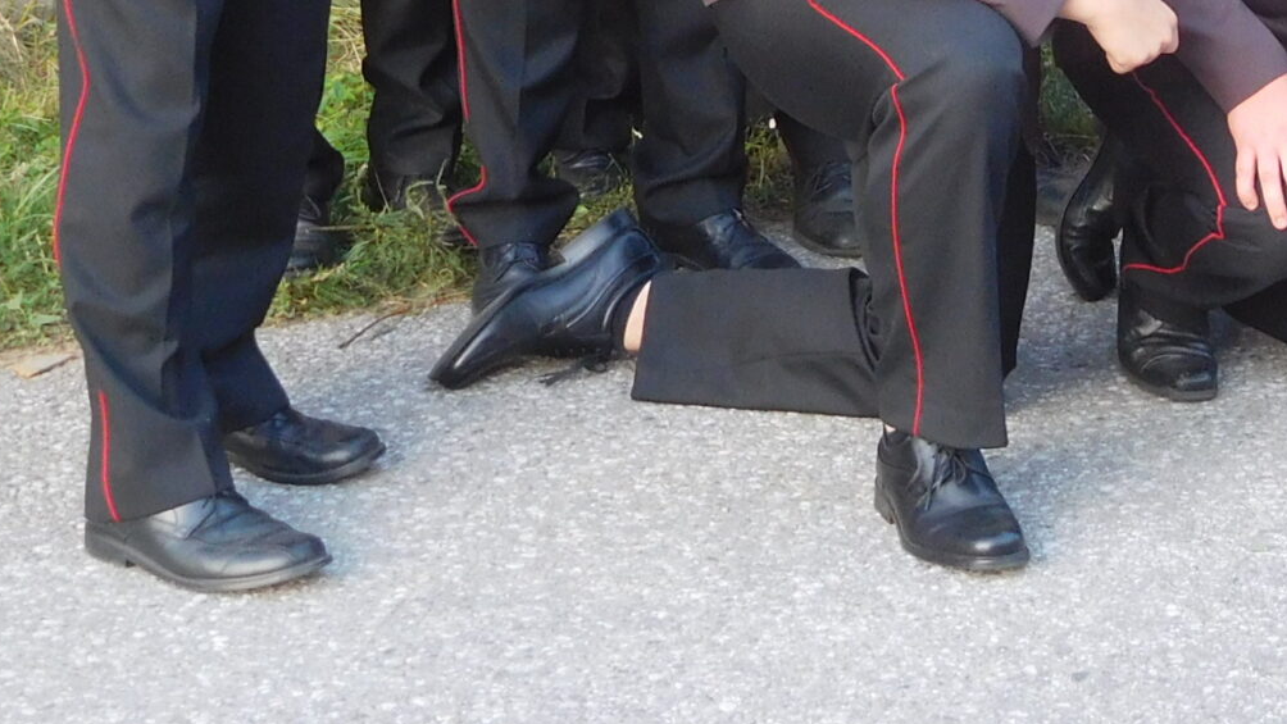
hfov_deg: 16.7
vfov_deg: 9.4
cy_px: -390
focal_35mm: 125
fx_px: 4266
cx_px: 1375
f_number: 4
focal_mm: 8
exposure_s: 1/30
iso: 250
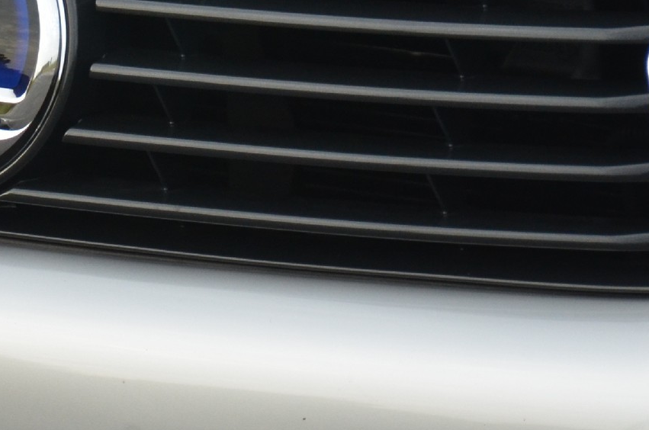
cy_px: -28
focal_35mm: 881
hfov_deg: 2.3
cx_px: 22
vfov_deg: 1.6
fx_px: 15853
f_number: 5.6
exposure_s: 1/640
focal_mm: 200
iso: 800
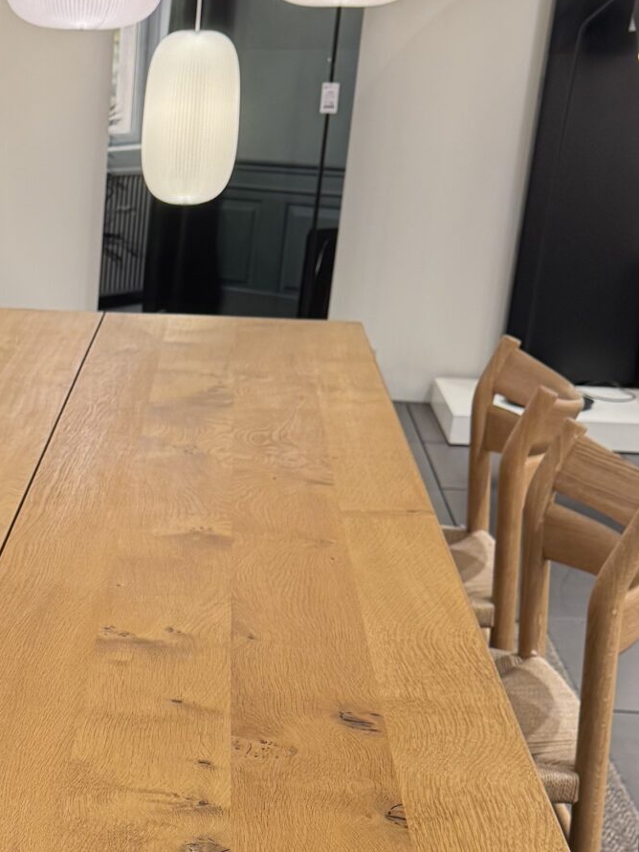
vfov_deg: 26.9
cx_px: -99
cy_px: 817
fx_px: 1697
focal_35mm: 69
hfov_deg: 20.2
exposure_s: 1/100
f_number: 1.78
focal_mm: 6.76
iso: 125
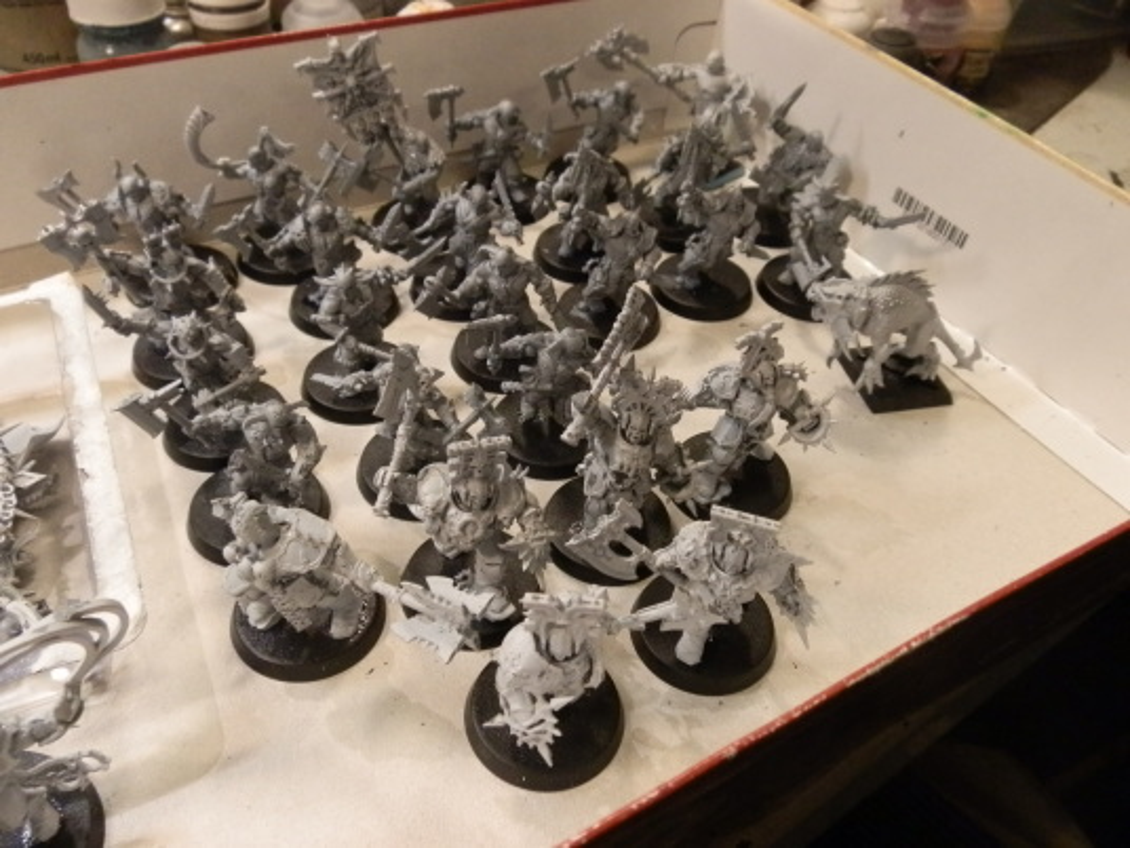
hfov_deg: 63.4
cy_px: 424
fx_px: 914
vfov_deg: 49.7
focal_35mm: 28
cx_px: 565
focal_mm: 5
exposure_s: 1/100
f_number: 3.1
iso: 400
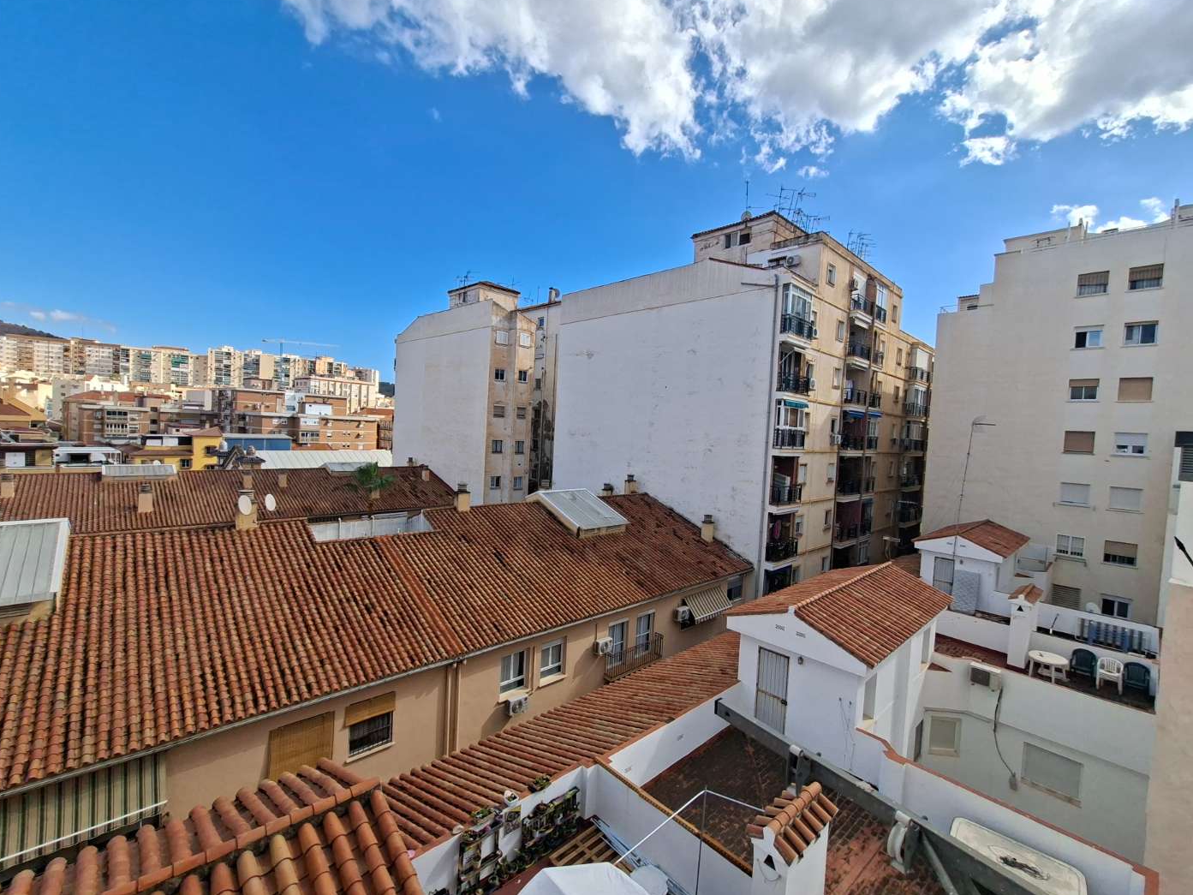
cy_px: 442
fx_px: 483
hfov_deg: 102.1
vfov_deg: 85.7
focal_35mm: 14
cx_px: 588
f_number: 2.2
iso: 40
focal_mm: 1.74
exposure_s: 1/1727
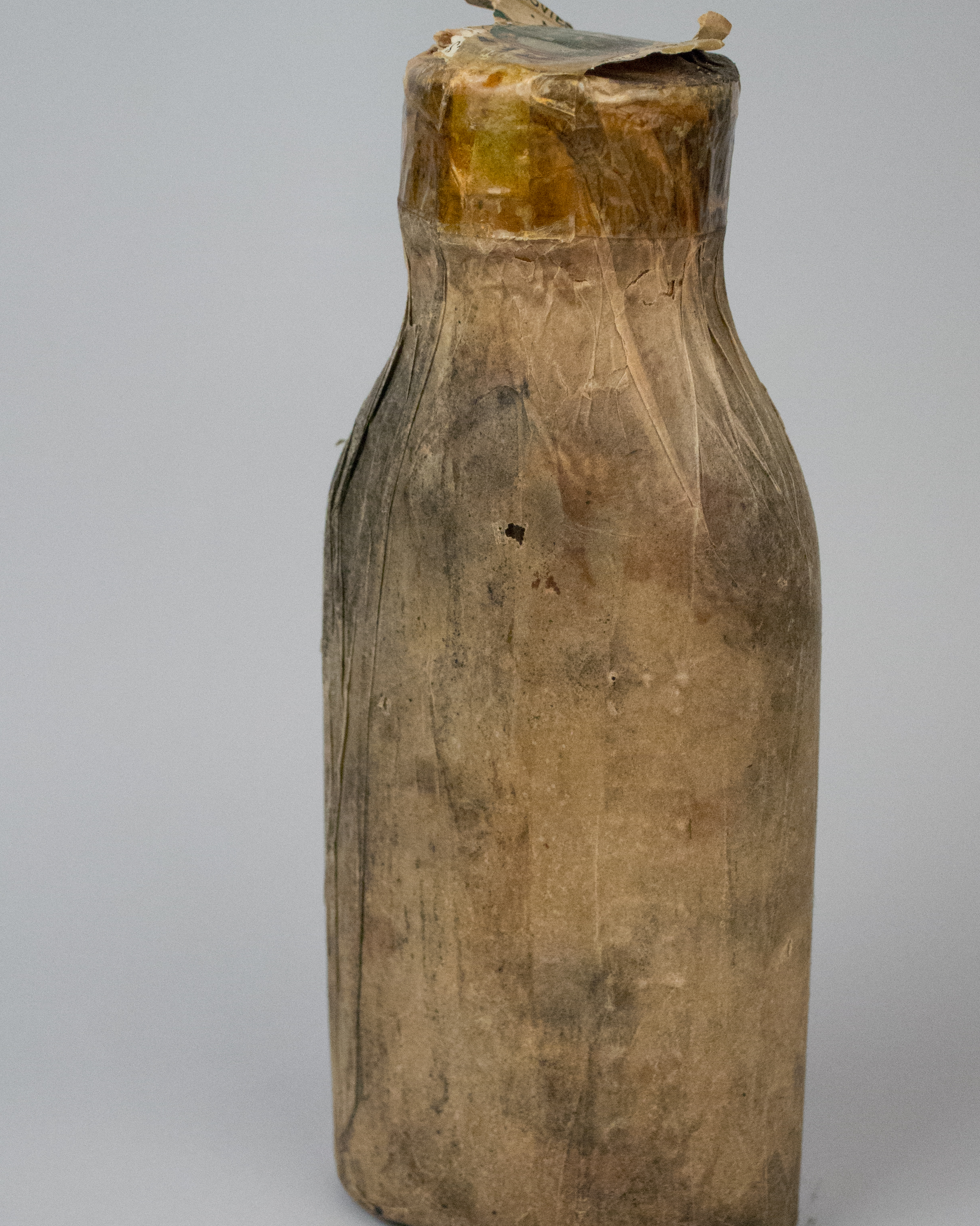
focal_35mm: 85
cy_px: 646
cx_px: 525
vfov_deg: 22.5
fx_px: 3082
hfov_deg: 18.1
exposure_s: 1/60
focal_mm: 40
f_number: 5.3
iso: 1800
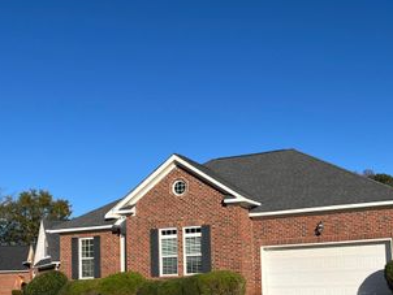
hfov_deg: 43.6
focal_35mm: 43
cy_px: 231
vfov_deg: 32.8
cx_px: 233
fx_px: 489
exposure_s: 1/4149
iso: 50
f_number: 1.6
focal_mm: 5.1
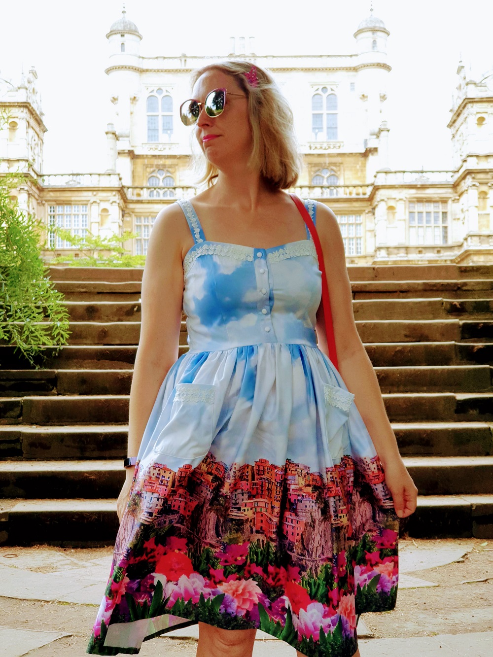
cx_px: 246
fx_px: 987
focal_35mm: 52
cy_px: 328
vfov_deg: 36.8
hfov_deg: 28.0
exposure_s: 1/120
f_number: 2.4
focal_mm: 6
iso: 32
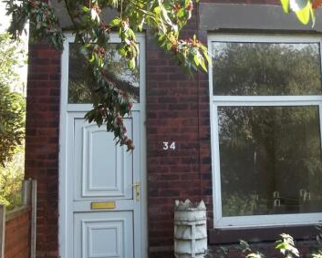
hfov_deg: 32.3
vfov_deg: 26.0
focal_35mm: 58
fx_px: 553
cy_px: 76
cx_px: 197
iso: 64
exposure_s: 1/100
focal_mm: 6.5
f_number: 3.1
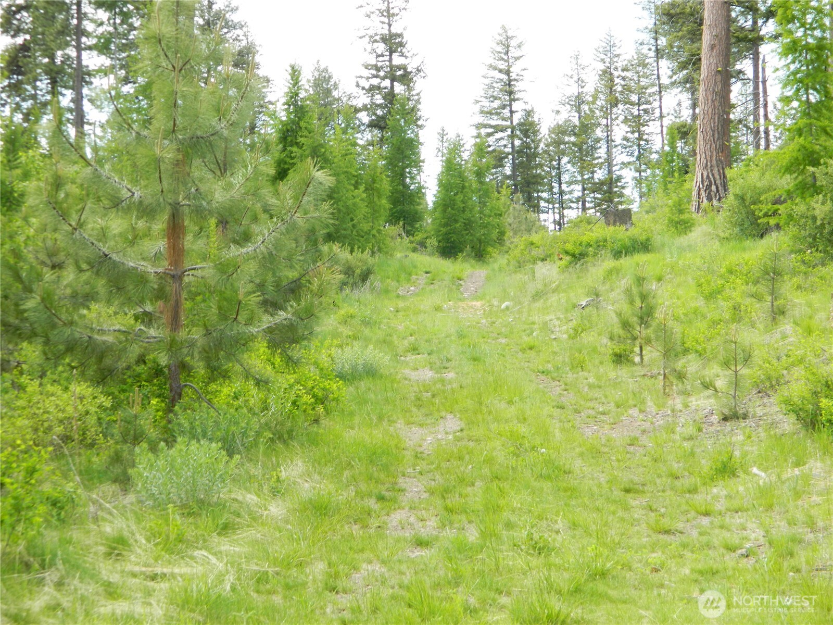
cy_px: 312
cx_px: 416
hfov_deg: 23.3
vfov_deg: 17.6
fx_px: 2021
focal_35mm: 84
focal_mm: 15.1
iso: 80
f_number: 4.2
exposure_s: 1/100
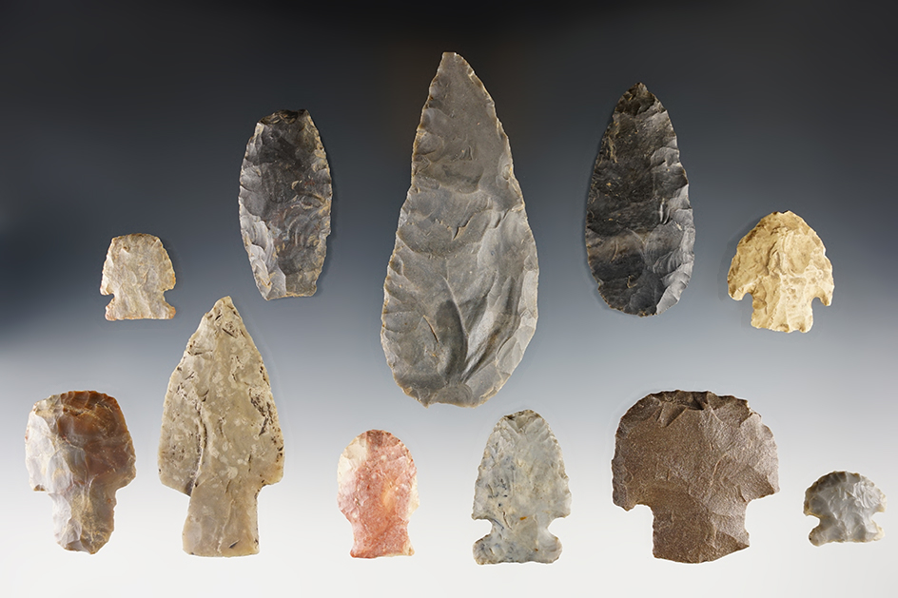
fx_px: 781
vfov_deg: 41.9
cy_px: 299
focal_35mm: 31
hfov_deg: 59.8
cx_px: 449
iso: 1000
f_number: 7.1
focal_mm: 31.3
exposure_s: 1/125
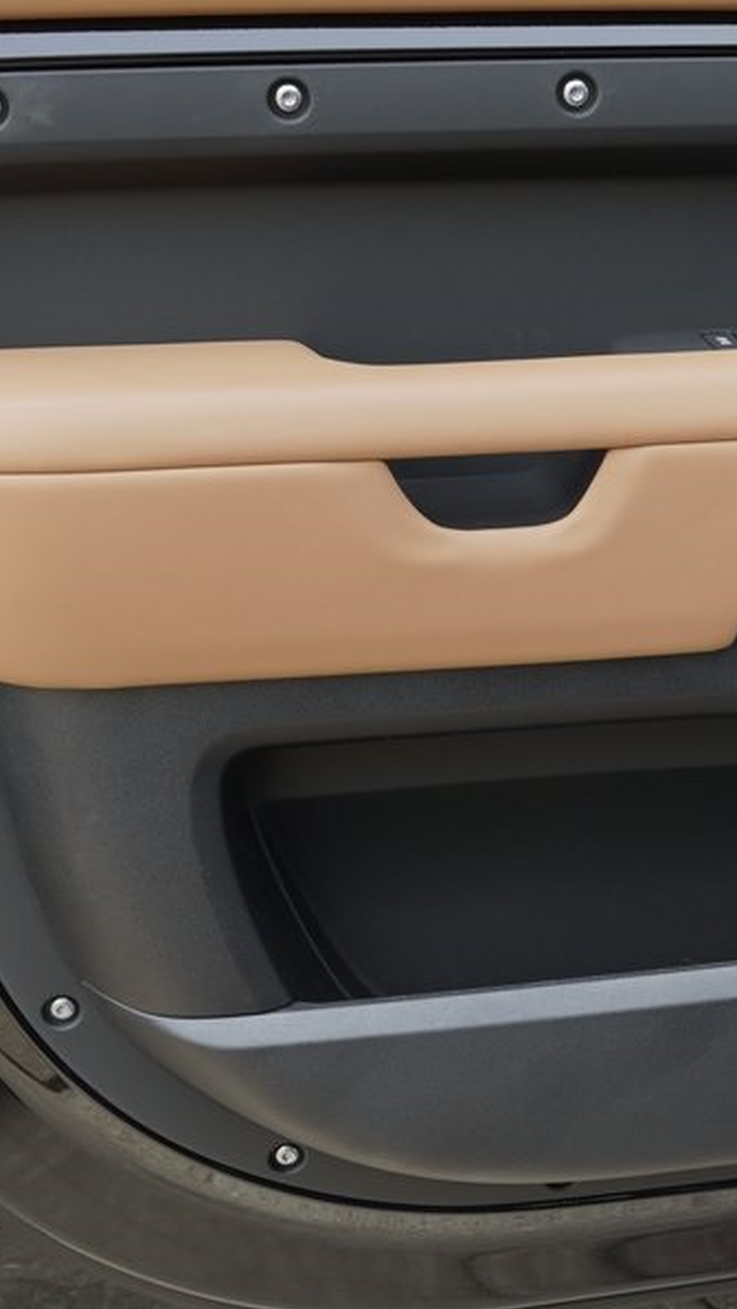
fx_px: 2431
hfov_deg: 17.0
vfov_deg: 30.1
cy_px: 565
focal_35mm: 70
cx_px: 634
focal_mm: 26
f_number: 5.6
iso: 100
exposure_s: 1/60
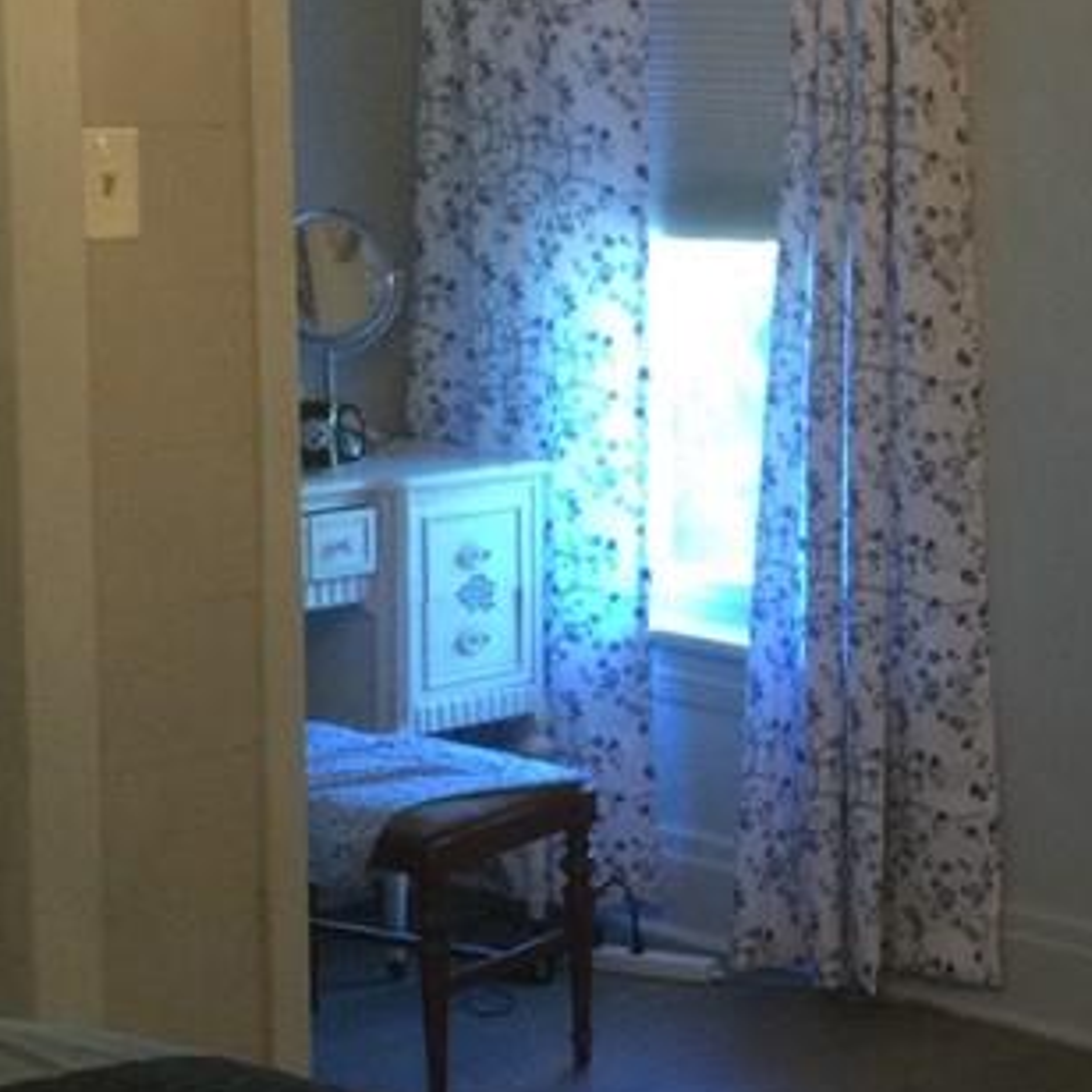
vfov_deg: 19.1
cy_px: 489
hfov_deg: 18.5
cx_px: 1159
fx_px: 3248
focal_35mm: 91
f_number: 2.4
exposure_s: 1/30
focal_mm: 3.3
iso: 80
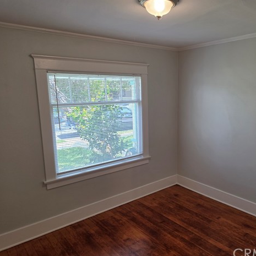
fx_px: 234
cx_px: 166
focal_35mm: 28
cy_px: 129
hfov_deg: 56.3
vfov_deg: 57.3
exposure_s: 1/120
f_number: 1.7
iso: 80
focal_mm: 6.3
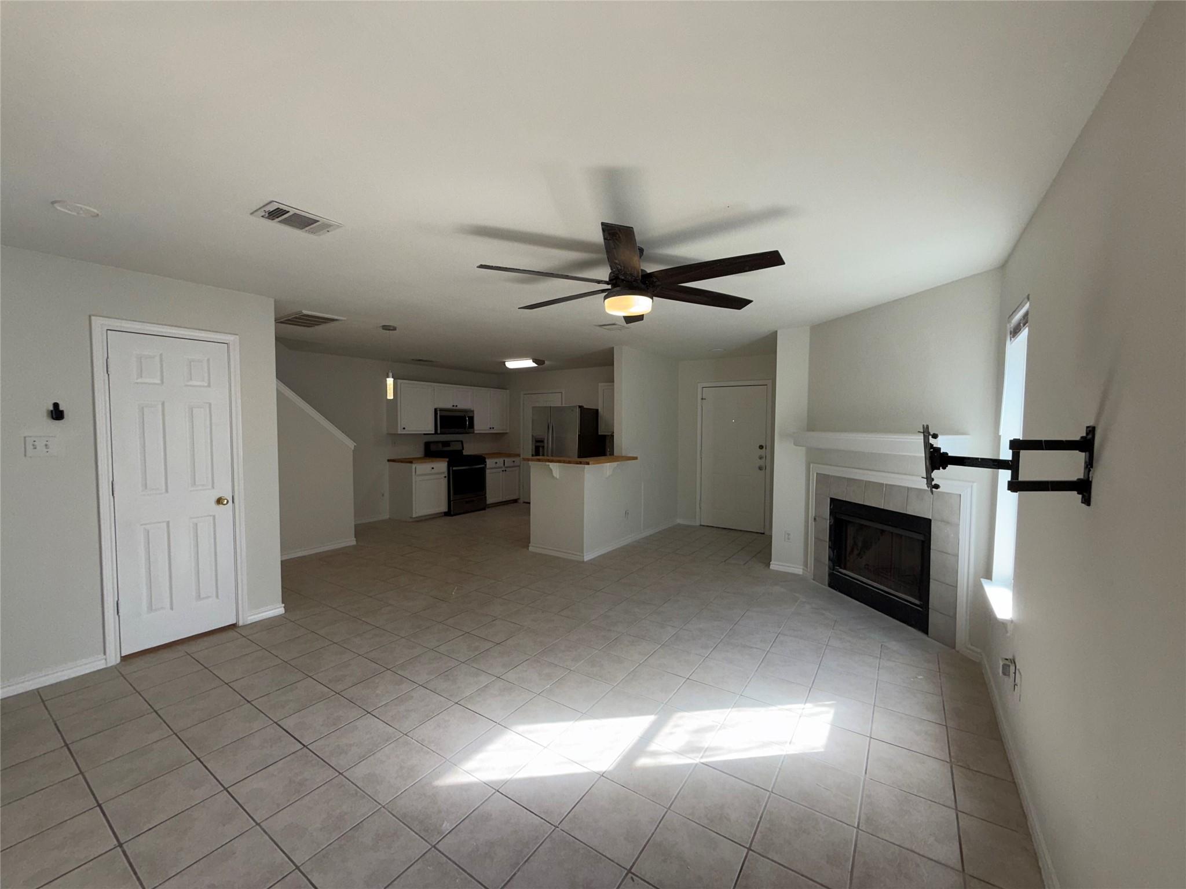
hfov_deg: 102.1
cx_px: 593
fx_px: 480
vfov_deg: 85.7
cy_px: 444
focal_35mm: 14
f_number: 2.2
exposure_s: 1/122
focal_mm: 2.22
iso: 40
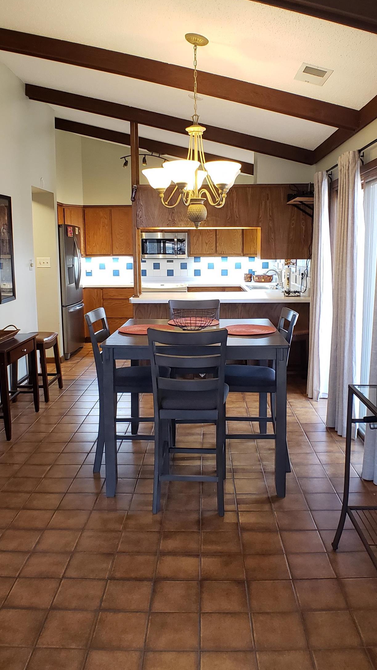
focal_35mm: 40
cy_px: 317
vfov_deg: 50.5
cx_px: 207
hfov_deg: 29.7
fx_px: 711
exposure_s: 1/30
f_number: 2.4
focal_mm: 4.3
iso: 250
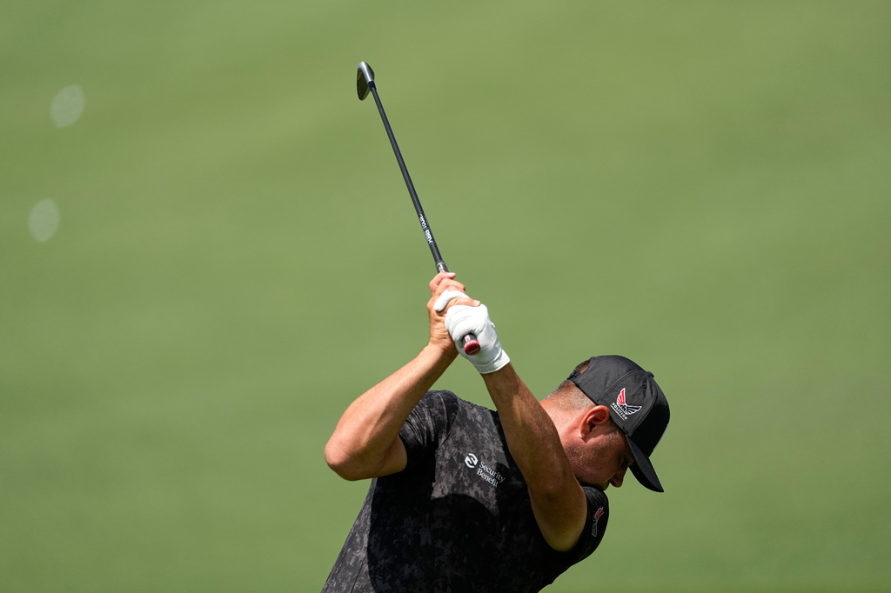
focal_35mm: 600
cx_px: 446
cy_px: 296
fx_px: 14844
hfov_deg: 3.4
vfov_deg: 2.3
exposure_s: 1/5000
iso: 640
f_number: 4
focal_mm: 600
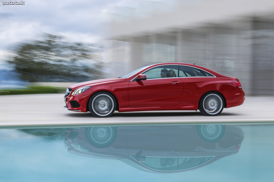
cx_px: 137
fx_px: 381
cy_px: 91
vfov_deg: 27.0
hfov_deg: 39.6
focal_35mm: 50
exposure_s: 8
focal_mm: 50
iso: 50
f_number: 18
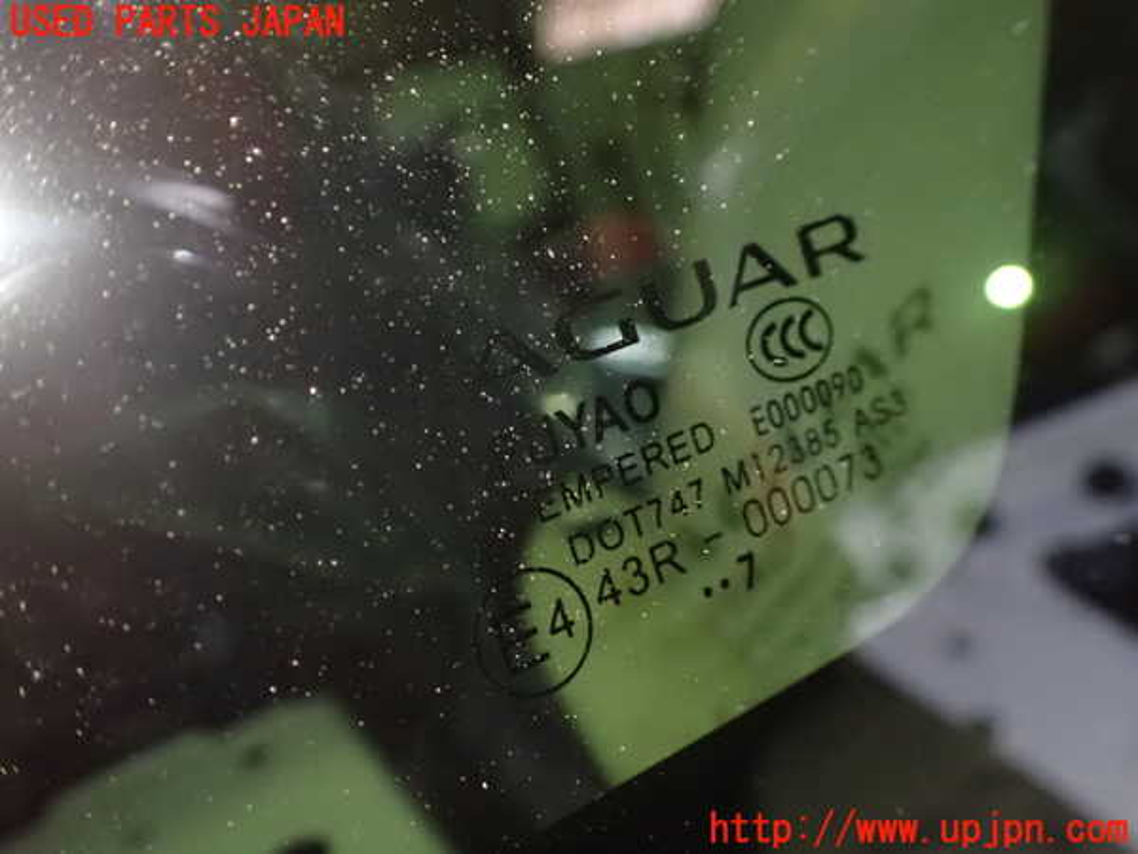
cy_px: 427
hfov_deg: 60.0
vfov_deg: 46.8
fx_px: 986
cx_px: 569
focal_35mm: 30
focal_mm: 5.4
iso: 1600
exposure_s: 1/20
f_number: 2.3
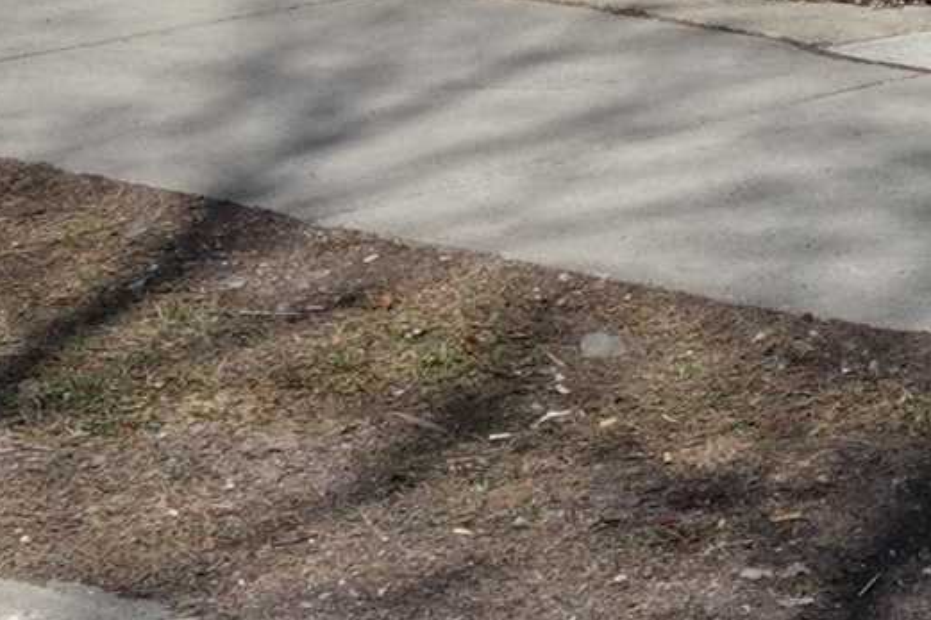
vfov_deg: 9.9
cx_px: 2219
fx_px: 3050
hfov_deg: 13.1
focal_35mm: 118
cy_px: -979
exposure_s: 1/4000
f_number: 2
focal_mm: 7.6
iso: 125
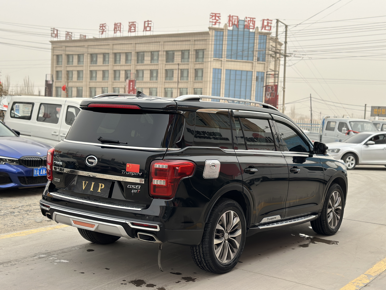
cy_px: 145
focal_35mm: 48
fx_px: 535
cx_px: 193
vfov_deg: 30.3
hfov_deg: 39.7
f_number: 1.78
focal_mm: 6.86
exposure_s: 1/1992
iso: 100
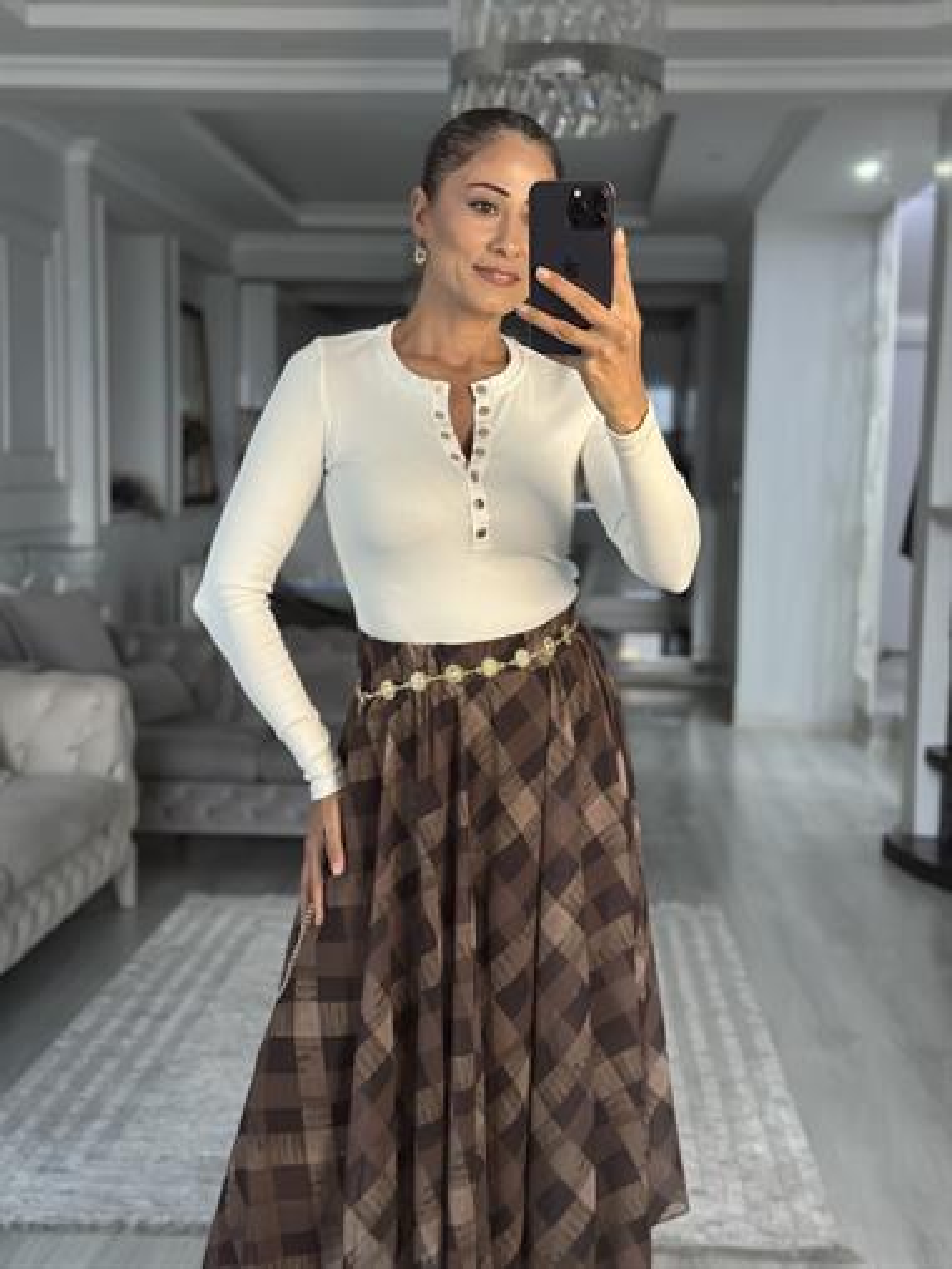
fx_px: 1759
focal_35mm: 48
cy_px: 634
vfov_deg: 39.6
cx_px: 476
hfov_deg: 30.3
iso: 640
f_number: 1.78
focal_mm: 6.86
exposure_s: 1/40
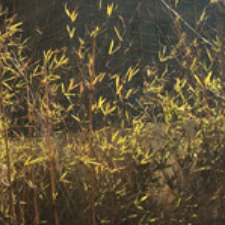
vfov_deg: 16.7
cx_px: -171
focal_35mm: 103
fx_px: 757
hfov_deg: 14.9
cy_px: 23
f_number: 2.2
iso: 25
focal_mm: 4.15
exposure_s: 1/1350
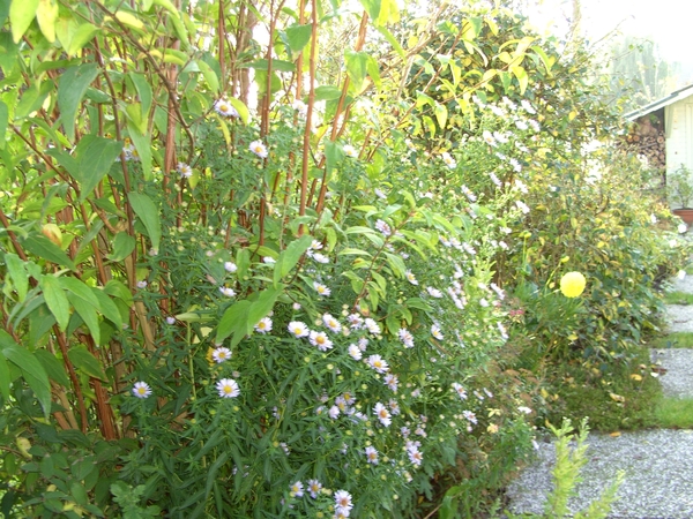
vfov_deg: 38.7
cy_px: 260
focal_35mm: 37
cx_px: 346
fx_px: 741
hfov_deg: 50.1
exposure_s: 1/55
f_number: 3.5
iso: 80
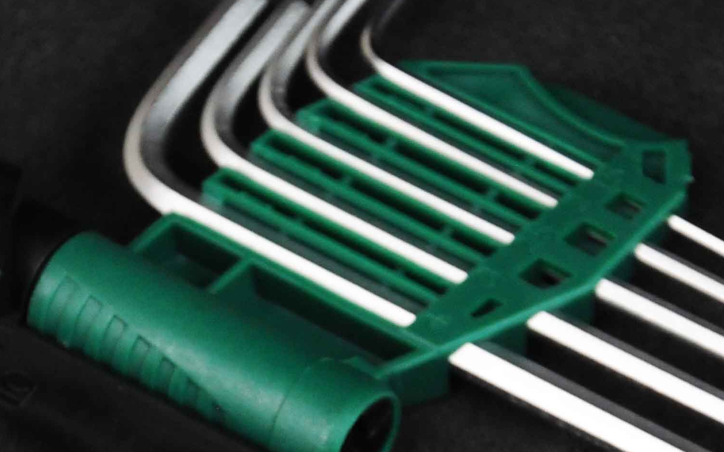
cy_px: 477
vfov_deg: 2.9
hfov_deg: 4.6
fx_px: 8985
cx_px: 174
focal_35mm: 455
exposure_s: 1/100
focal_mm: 105
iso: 1000
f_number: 5.6
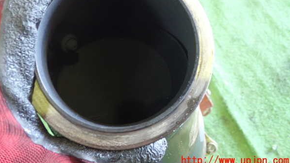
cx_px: 145
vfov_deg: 35.3
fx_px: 254
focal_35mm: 33
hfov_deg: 59.5
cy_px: 57
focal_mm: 5.4
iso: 800
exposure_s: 1/20
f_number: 2.3
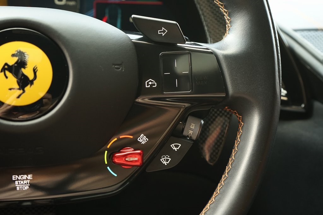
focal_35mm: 45
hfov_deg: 43.6
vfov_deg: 29.9
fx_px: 404
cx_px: 162
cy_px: 108
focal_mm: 45
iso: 1000
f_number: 7.1
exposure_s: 1/40
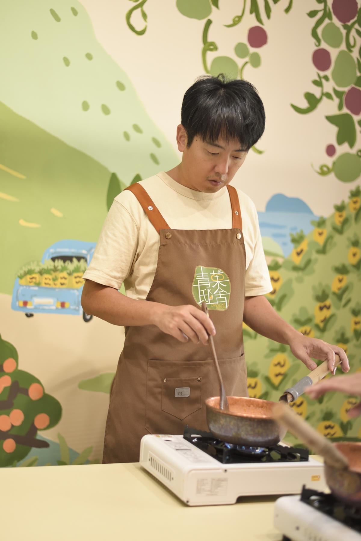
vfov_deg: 39.6
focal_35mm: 50
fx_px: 751
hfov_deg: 27.0
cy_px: 270
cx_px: 180
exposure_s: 1/250
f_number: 1.8
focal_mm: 50
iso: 800
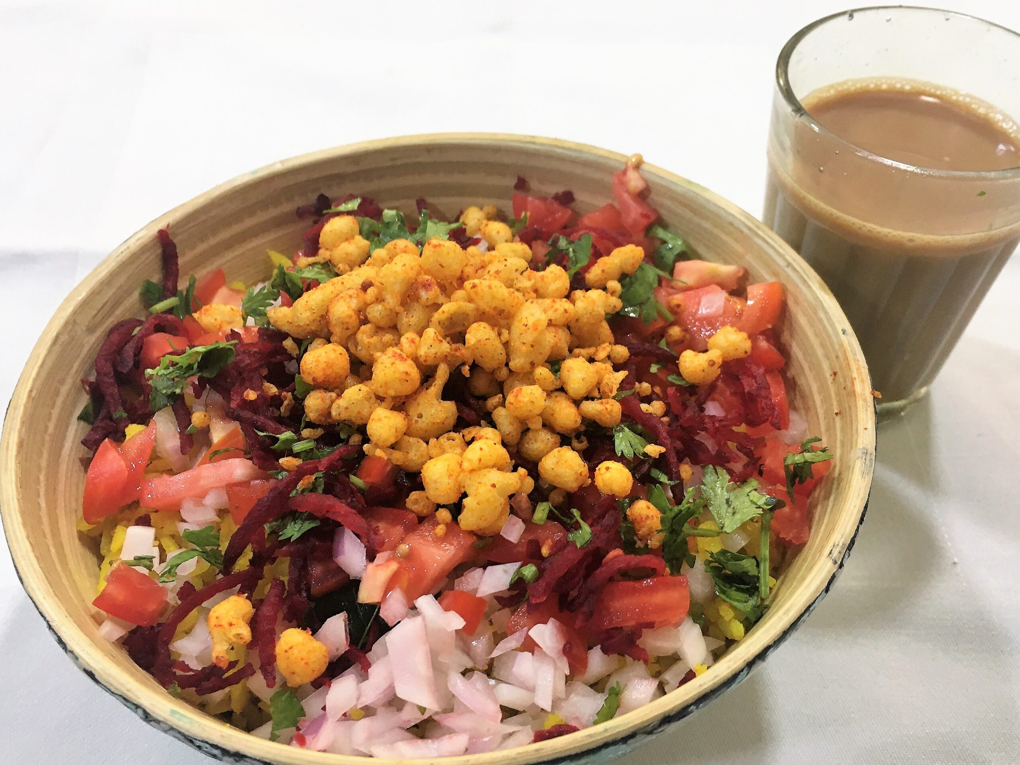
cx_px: 510
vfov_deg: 48.2
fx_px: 855
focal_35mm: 29
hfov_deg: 61.7
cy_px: 382
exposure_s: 1/33
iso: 100
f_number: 2.2
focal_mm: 4.15
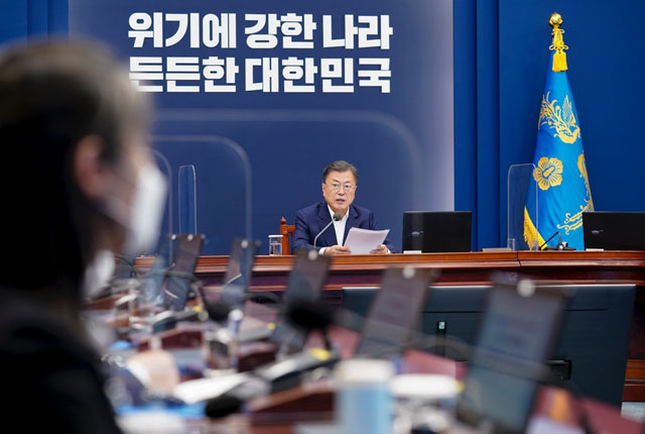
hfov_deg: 19.4
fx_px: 1886
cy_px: 217
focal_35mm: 105
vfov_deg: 13.1
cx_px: 322
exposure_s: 1/160
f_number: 3.5
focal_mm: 105
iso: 1250
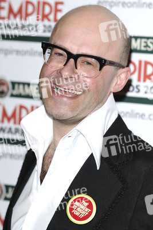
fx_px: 1146
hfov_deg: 7.6
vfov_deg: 11.4
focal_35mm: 180
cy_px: 115
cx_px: 76
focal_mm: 120
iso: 200
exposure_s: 1/200
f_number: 4
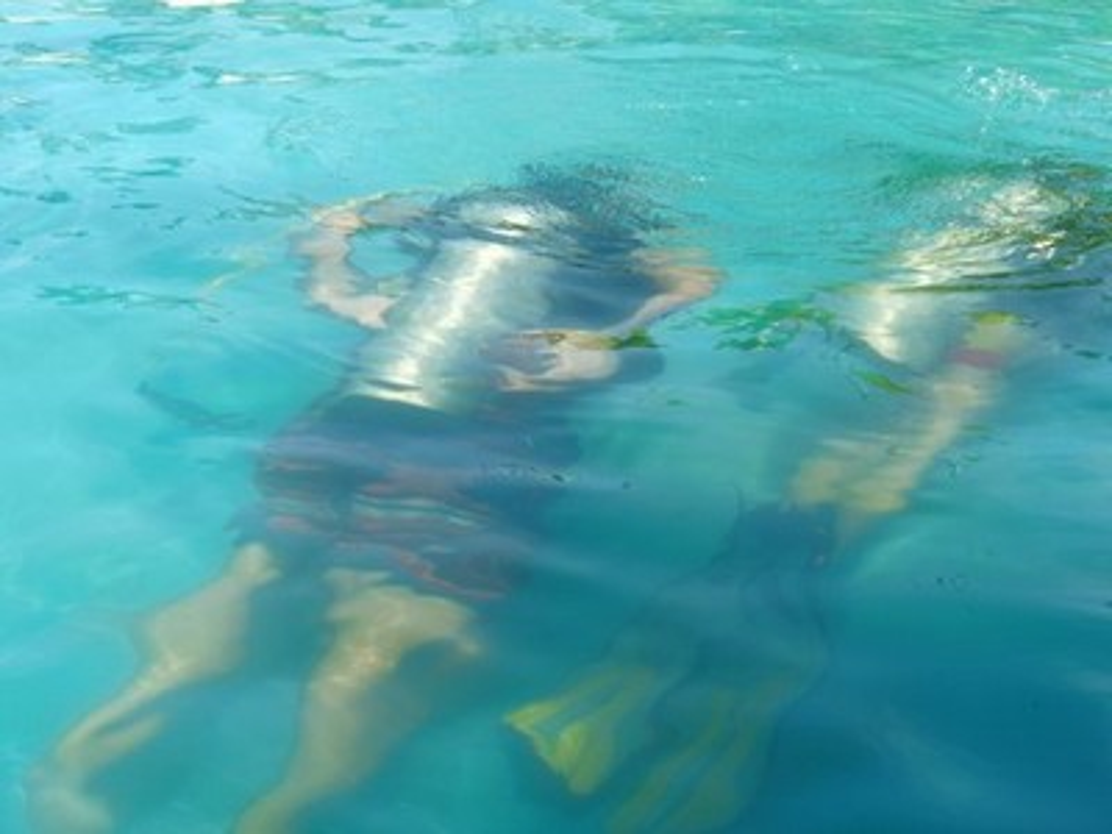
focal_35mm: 65
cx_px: 556
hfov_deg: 29.8
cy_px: 417
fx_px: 2088
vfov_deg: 22.6
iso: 64
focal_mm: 11.6
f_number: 4.4
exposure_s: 1/250
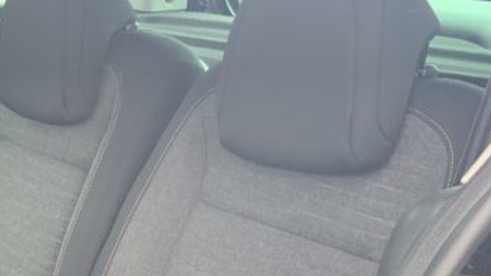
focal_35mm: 72
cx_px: -4
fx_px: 937
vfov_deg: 15.5
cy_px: 403
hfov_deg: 27.6
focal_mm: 3
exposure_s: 1/79
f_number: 1.8
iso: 64
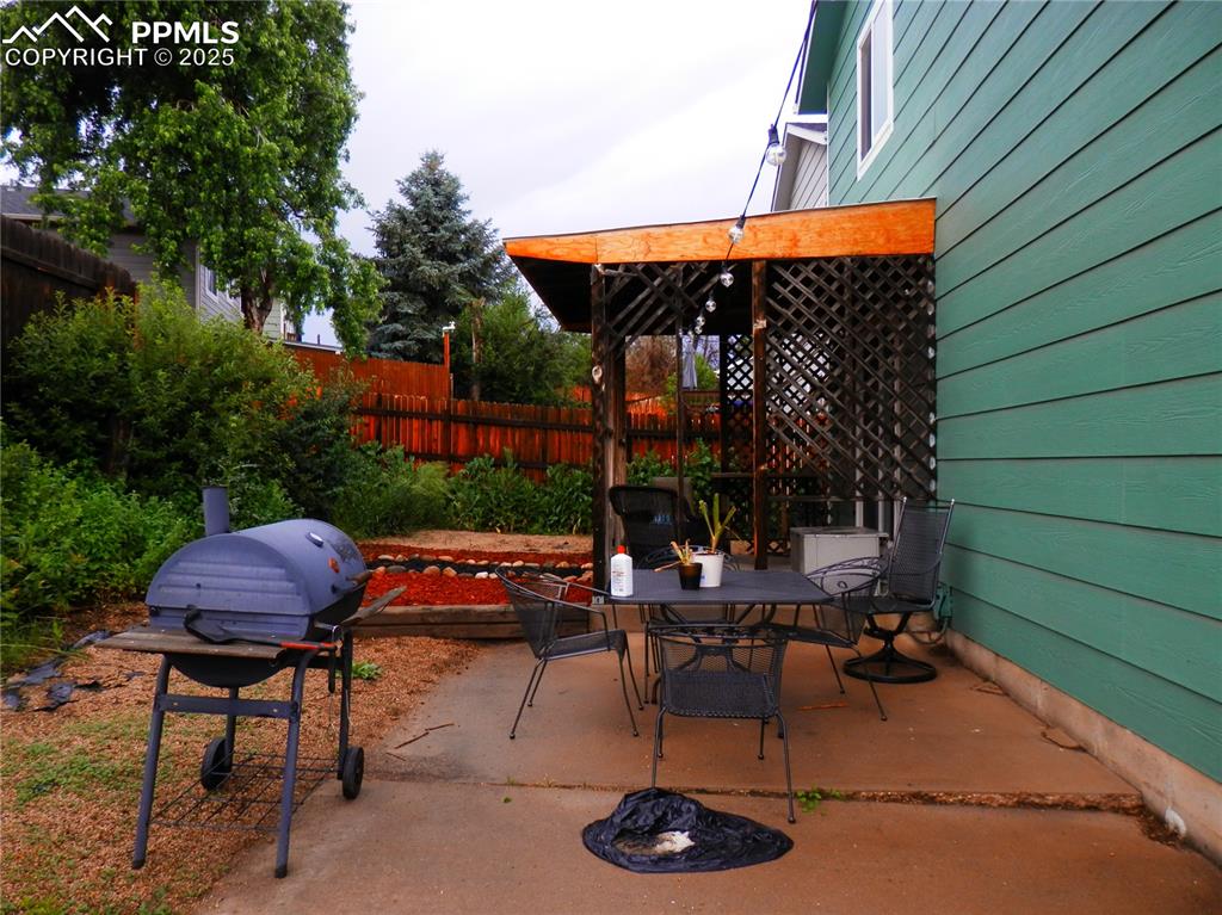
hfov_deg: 69.4
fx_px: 882
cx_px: 611
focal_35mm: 25
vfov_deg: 54.8
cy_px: 458
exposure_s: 1/60
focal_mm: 4.5
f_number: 3
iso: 80
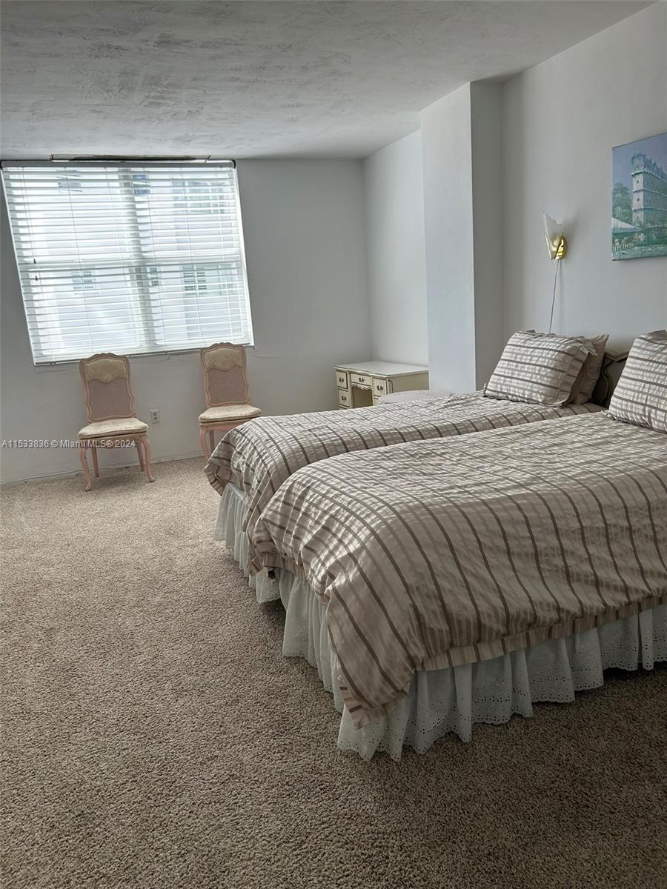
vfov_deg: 67.3
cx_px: 334
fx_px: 668
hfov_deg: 53.1
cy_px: 444
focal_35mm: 26
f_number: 1.5
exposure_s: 1/306
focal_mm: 5.7
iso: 50
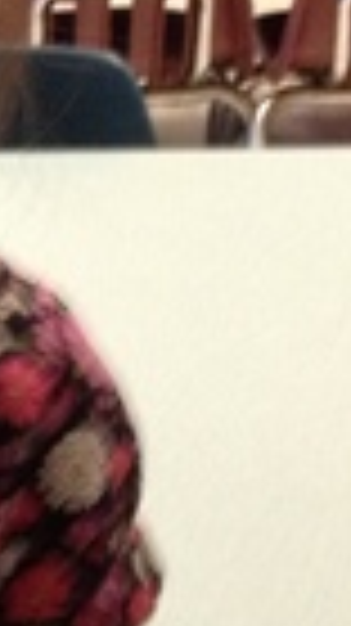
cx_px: -346
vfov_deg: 12.2
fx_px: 2901
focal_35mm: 175
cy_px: 86
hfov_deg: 6.7
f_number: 2.4
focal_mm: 4.28
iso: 250
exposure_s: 1/20
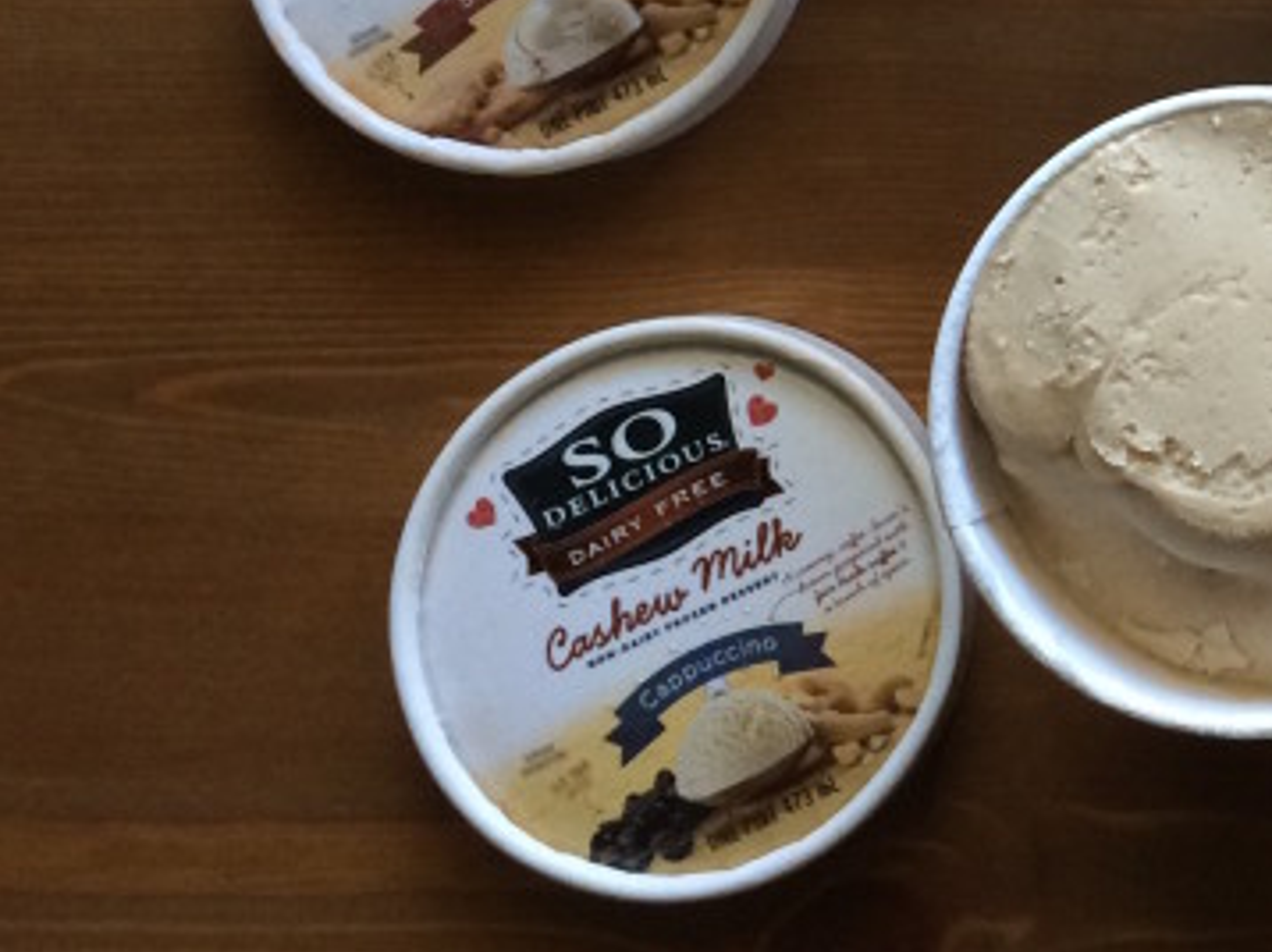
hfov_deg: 21.4
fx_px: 3048
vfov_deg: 17.1
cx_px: 1634
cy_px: -128
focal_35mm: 83
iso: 64
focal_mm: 4.15
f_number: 2.2
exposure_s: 1/30
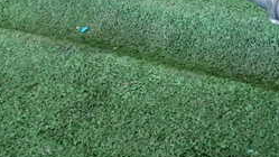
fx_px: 621
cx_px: 188
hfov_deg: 25.2
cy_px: -50
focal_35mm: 84
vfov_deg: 13.8
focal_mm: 5.79
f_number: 2.4
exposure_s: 1/125
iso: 400
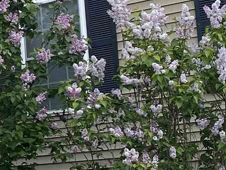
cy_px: 23
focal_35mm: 151
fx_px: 986
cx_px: -166
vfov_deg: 9.8
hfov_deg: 12.1
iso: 32
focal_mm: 4.25
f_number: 1.8
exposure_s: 1/1206
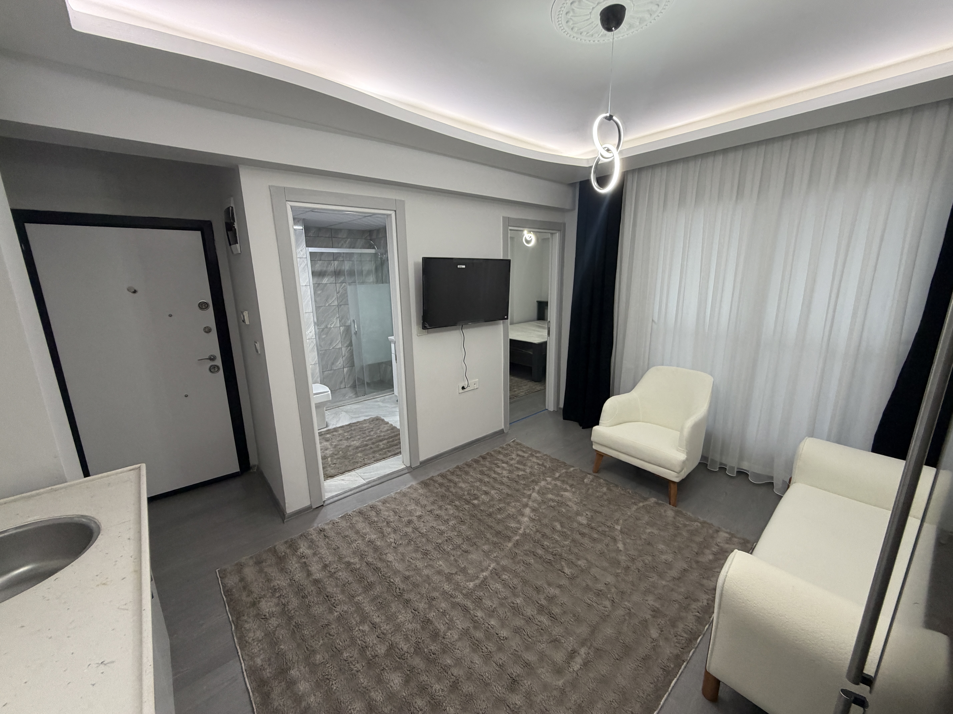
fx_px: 385
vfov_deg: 85.7
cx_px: 476
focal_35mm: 14
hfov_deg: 102.1
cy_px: 357
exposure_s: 1/50
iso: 200
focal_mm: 2.22
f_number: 2.2
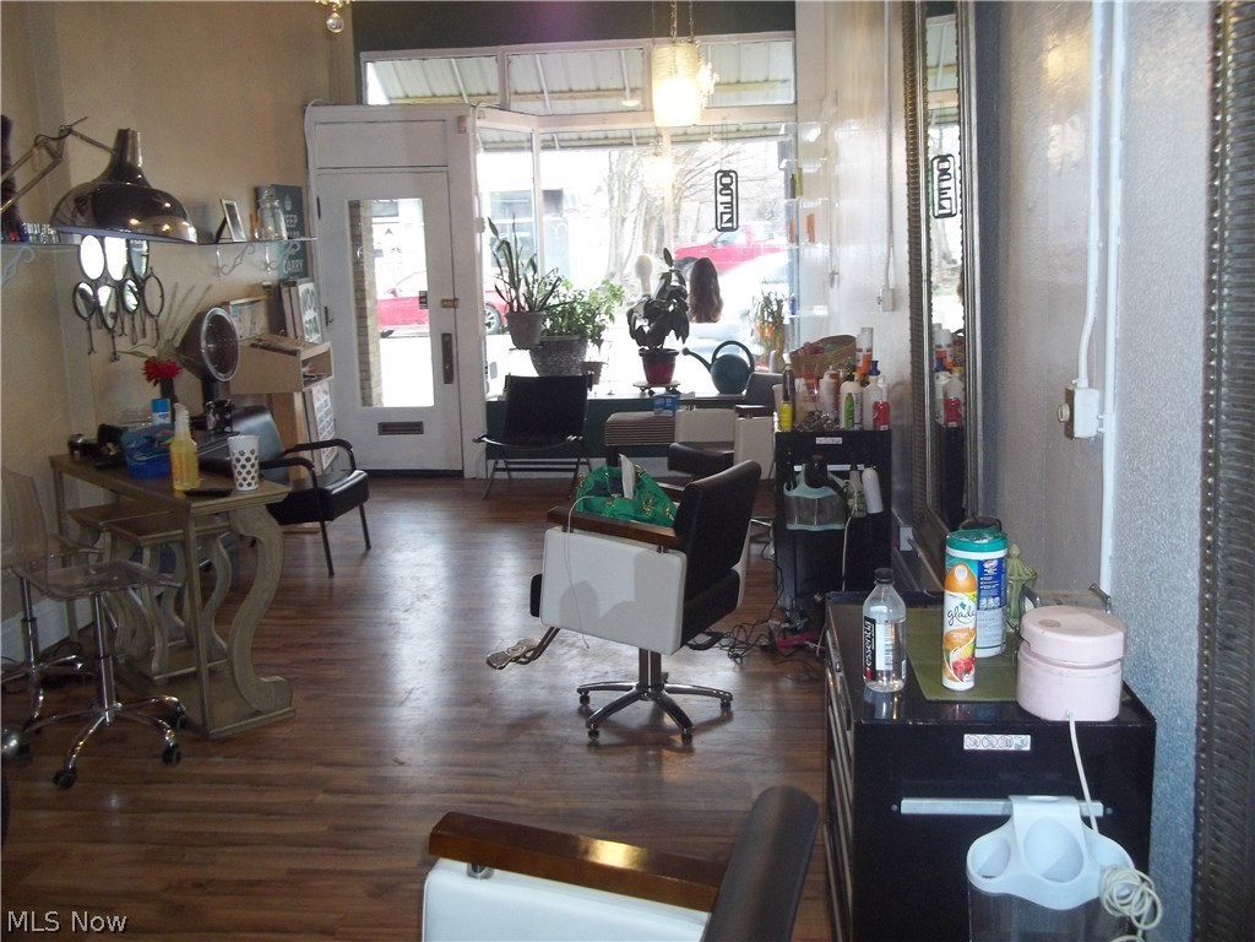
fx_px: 1160
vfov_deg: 44.2
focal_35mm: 32
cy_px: 471
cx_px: 628
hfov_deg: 56.8
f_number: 2.9
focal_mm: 5.7
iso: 160
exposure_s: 1/30
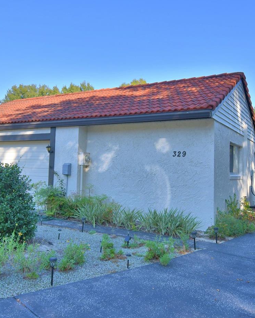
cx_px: 123
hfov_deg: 43.4
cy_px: 148
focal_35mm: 34
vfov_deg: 52.8
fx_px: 321
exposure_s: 1/250
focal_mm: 14
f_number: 8
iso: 100
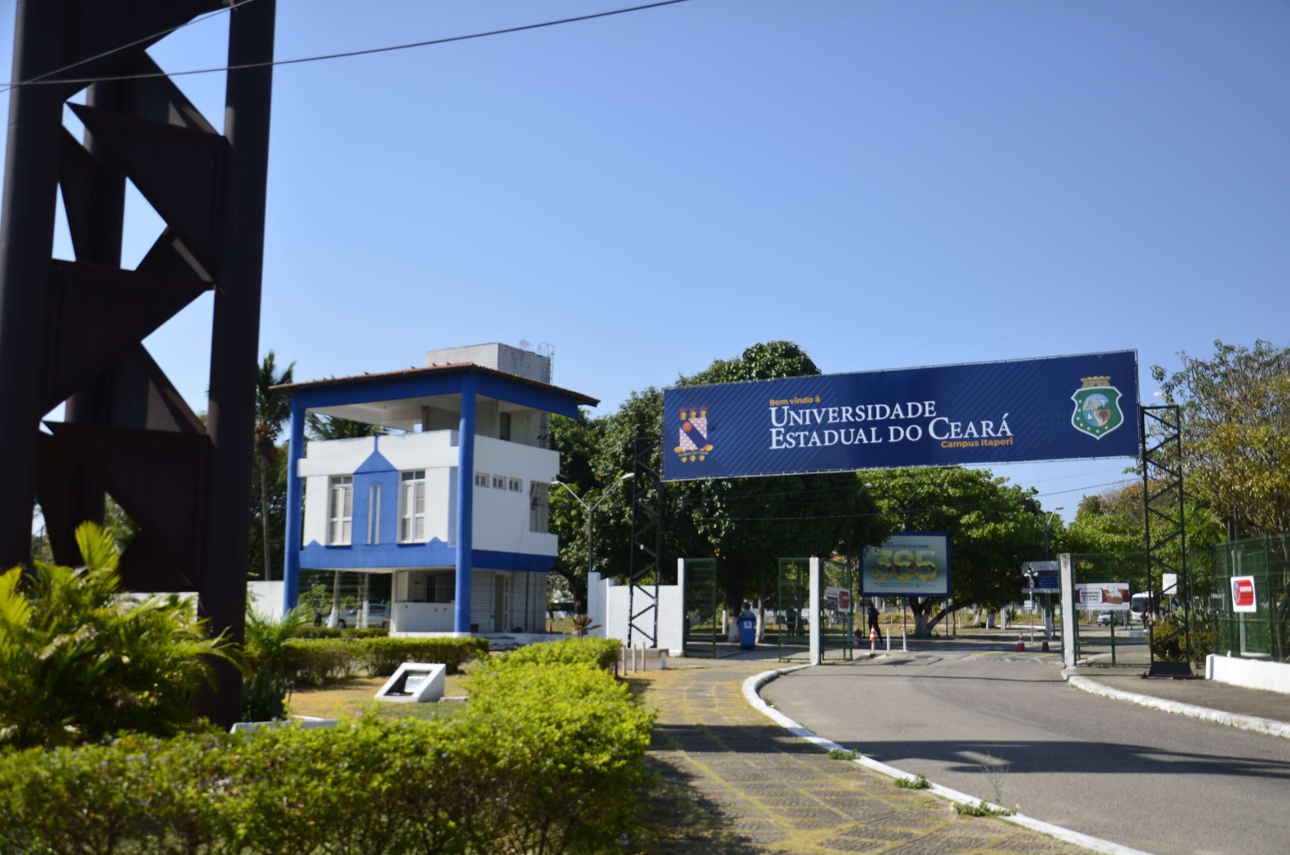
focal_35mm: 36
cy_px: 428
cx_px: 645
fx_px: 1287
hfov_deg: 53.2
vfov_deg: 36.7
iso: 100
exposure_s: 1/640
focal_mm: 24
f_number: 5
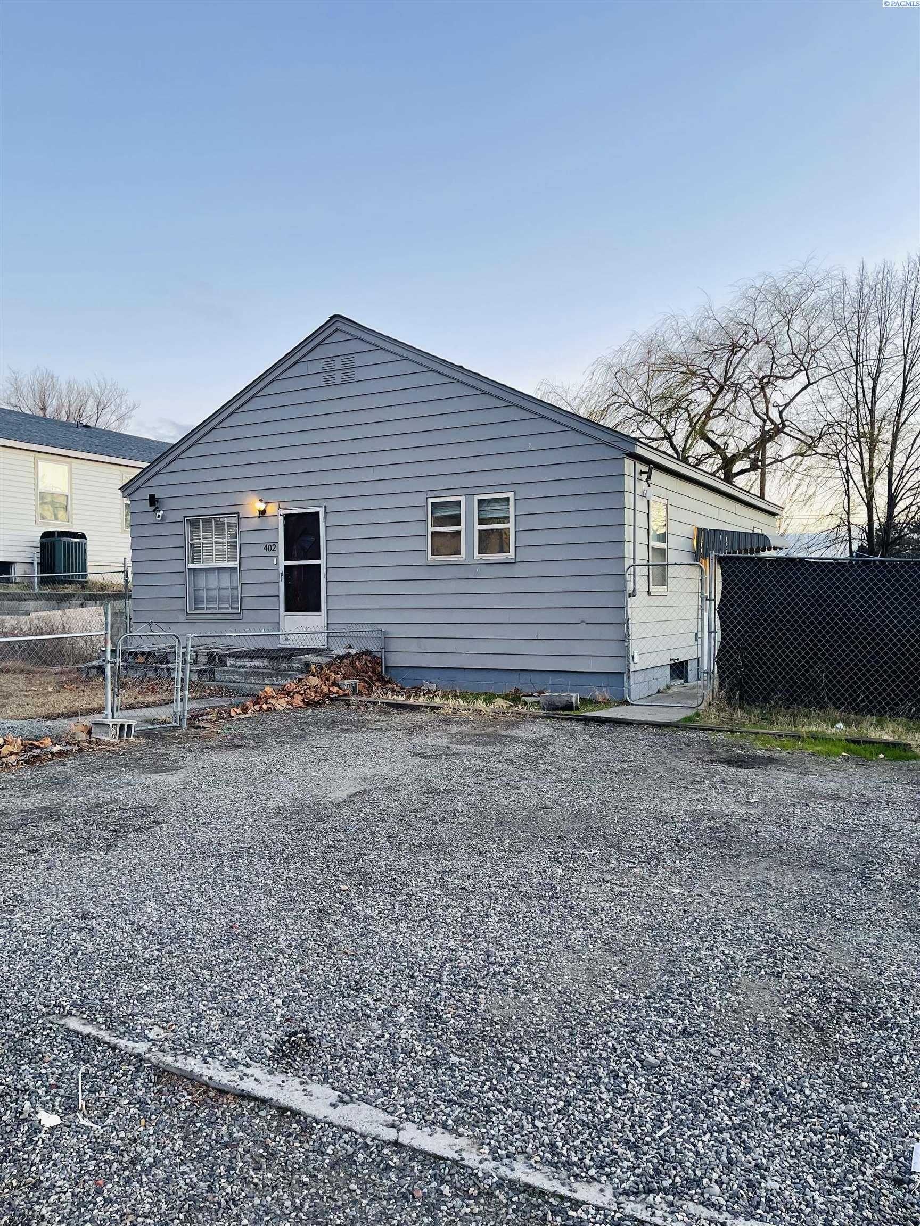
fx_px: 921
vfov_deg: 67.3
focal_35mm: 26
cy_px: 613
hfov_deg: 53.1
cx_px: 460
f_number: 1.6
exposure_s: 1/121
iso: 100
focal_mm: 5.1
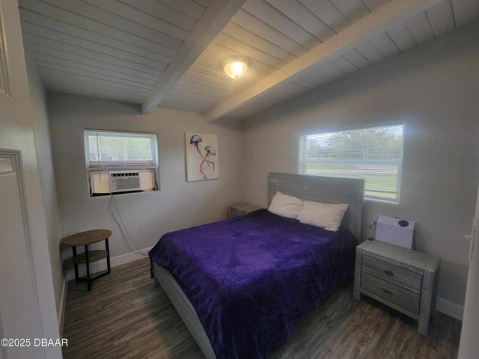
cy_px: 180
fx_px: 180
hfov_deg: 106.2
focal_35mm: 13
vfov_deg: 89.9
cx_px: 240
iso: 100
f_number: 2.2
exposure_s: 1/60
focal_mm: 2.2
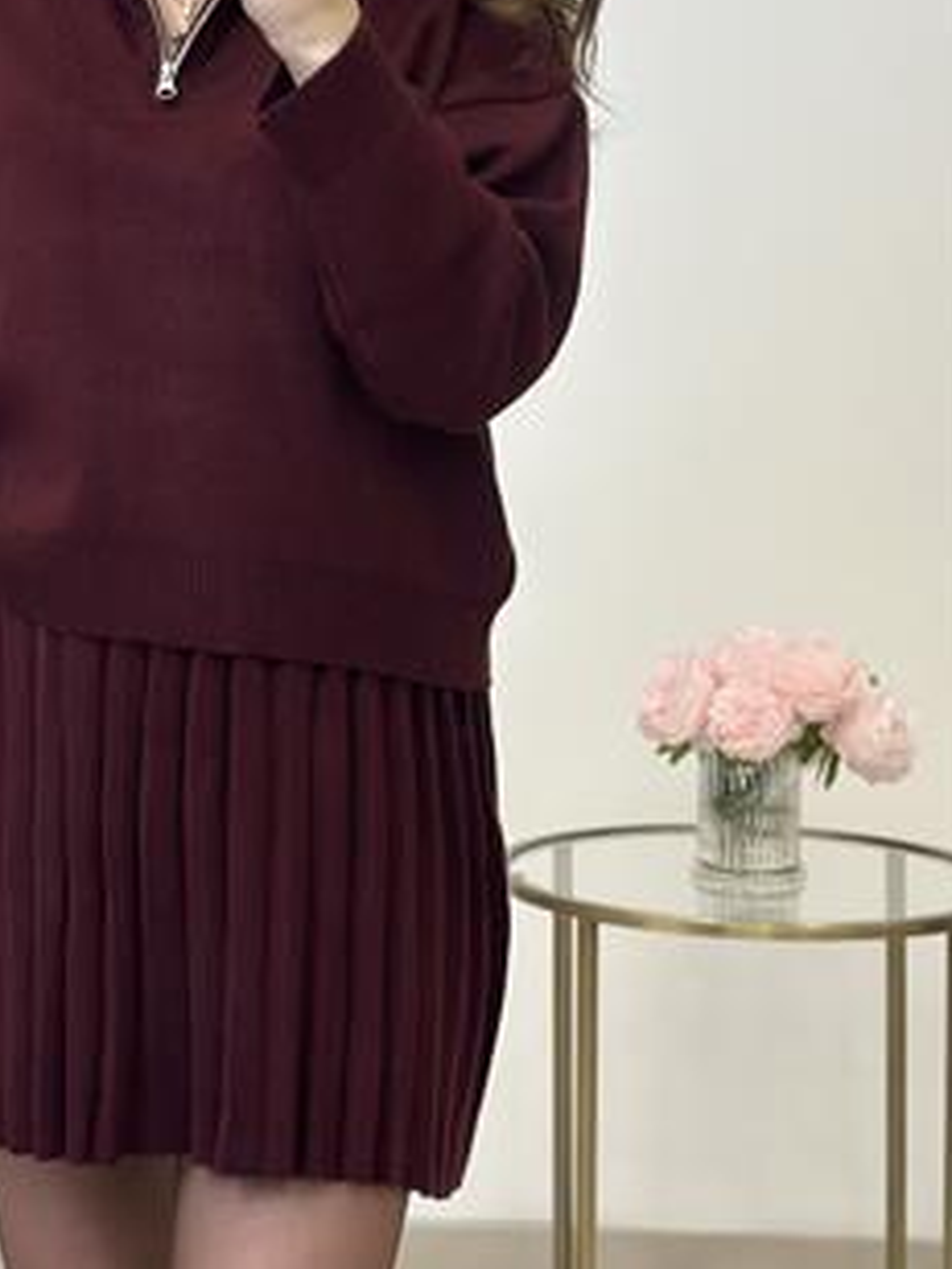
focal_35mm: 83
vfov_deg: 23.4
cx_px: 148
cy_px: 373
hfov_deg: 17.6
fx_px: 3044
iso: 64
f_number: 1.78
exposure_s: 1/157
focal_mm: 6.86
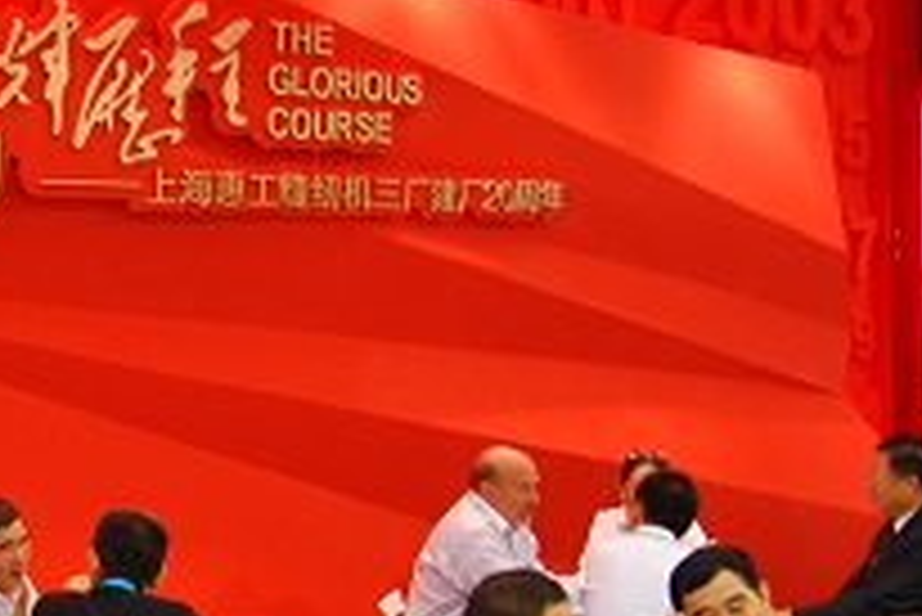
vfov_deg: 17.2
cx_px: 67
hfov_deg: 24.8
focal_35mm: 79
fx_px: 2025
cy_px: 450
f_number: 3.5
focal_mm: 18
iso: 200
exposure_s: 1/20
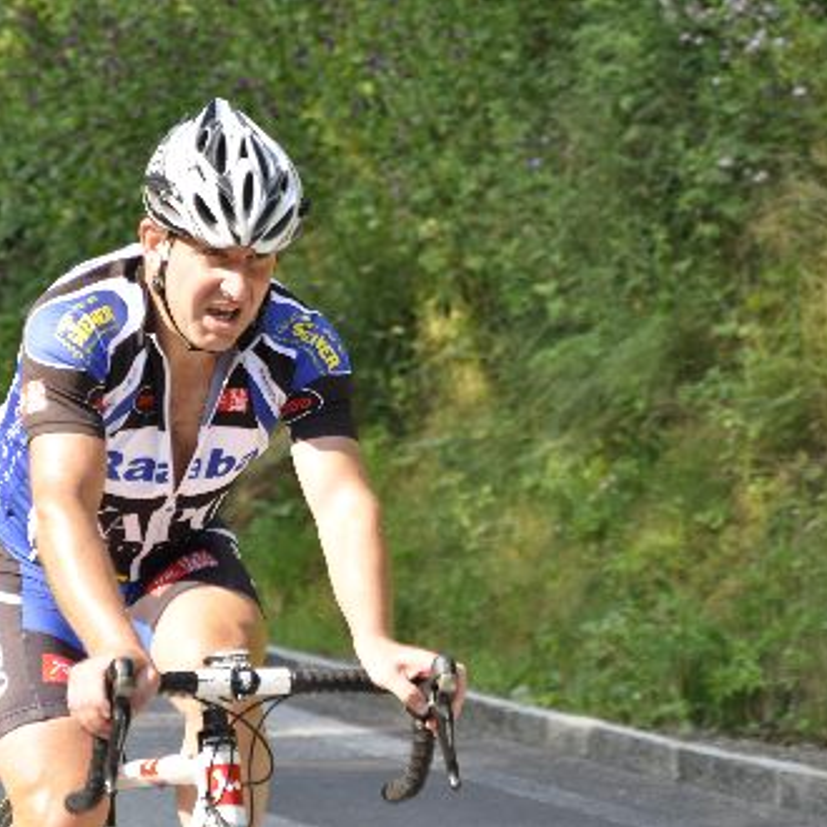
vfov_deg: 8.6
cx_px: 383
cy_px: 414
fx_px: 5477
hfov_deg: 8.6
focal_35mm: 203
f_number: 6.3
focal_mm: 105
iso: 200
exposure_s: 1/160
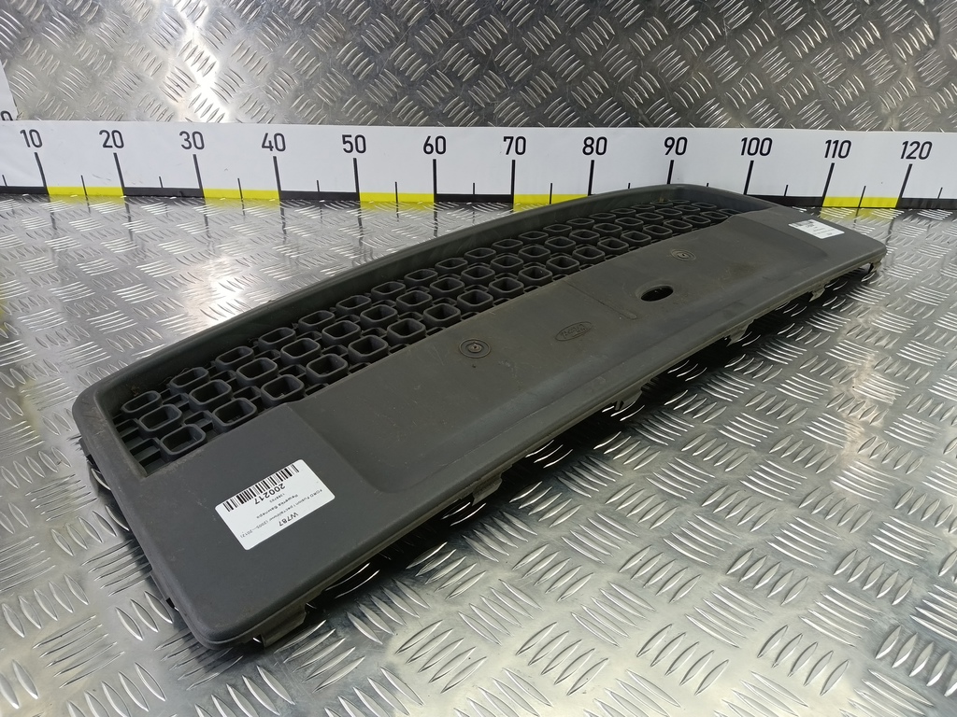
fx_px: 636
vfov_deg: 58.9
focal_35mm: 23
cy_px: 358
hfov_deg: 73.9
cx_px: 478
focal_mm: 4.11
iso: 112
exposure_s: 1/50
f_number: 1.6
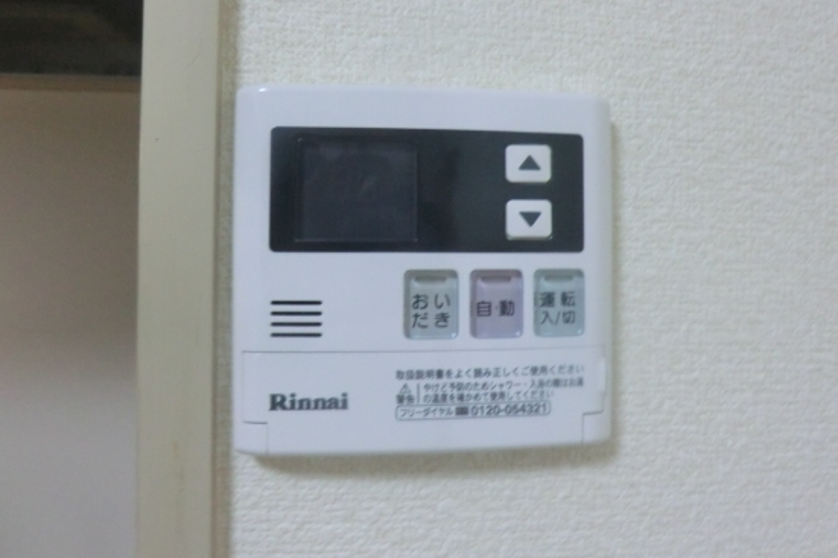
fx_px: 675
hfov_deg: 63.6
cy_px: 225
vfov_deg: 44.7
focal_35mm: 29
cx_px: 441
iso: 320
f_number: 3.2
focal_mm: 4.3
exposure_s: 1/60
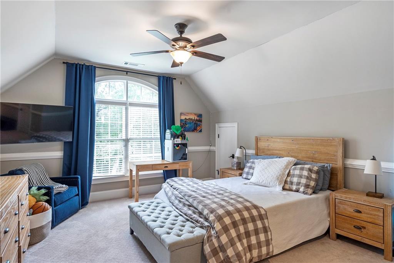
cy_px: 132
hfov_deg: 84.0
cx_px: 197
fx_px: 219
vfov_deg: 61.9
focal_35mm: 20
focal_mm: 20
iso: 640
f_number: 8
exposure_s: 1/13
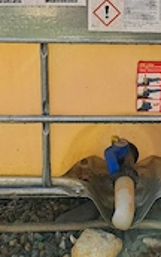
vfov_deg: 33.3
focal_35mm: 59
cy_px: 43
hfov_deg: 21.8
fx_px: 413
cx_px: 128
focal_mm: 5.23
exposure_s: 1/500
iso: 50
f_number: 1.8
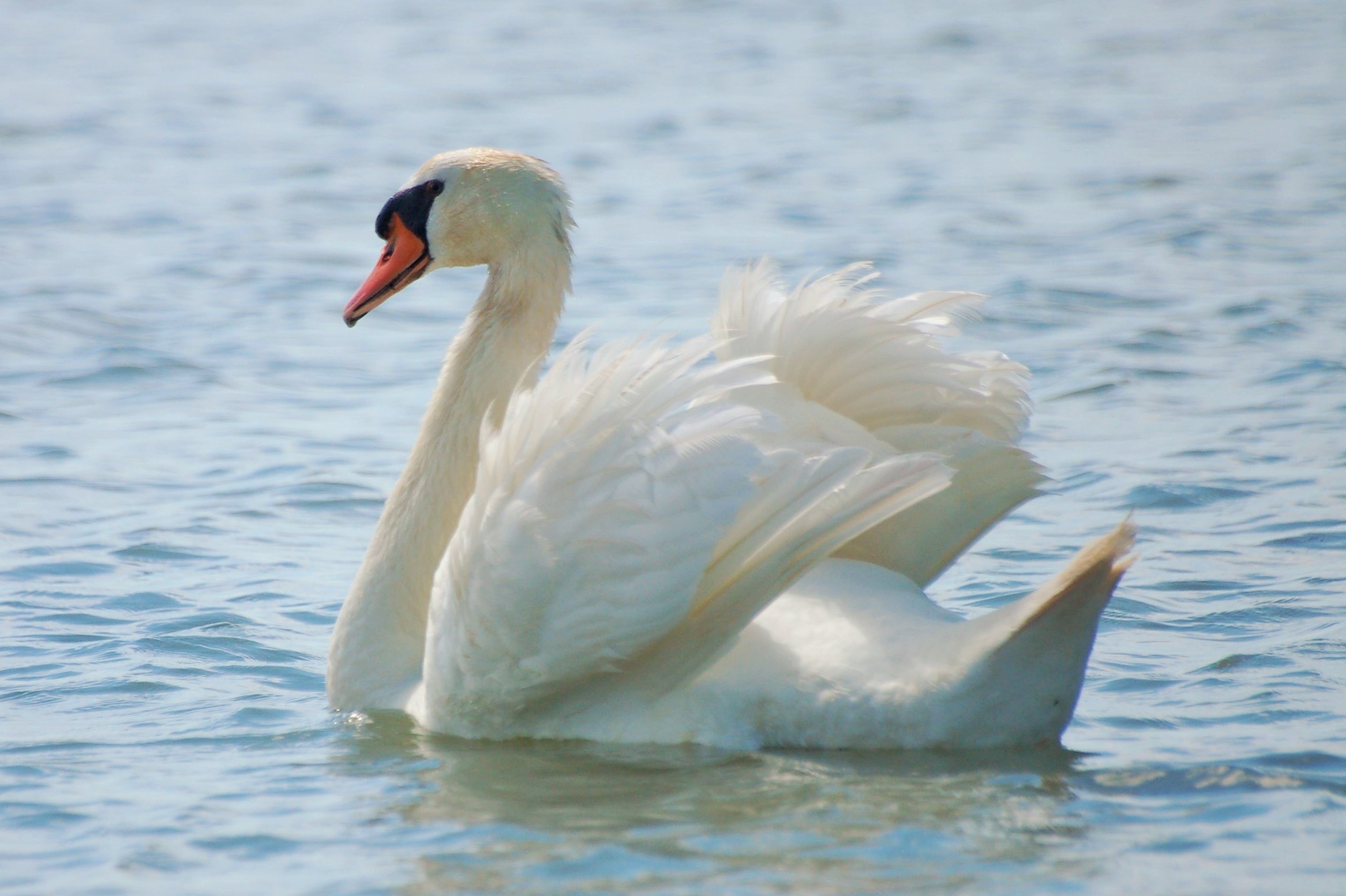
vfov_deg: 3.1
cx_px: 673
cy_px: 448
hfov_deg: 4.6
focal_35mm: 450
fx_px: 16816
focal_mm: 300
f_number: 5.6
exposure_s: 1/1600
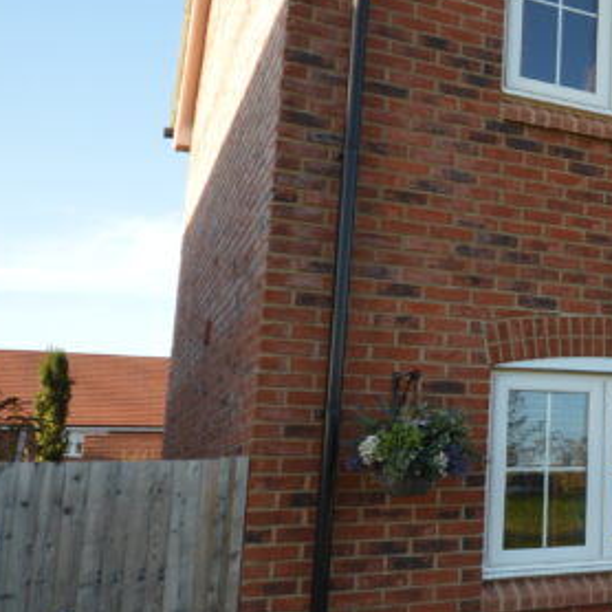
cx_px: 885
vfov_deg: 36.1
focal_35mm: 47
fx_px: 940
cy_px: 296
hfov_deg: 27.1
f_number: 5.6
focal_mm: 10
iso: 125
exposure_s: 1/125
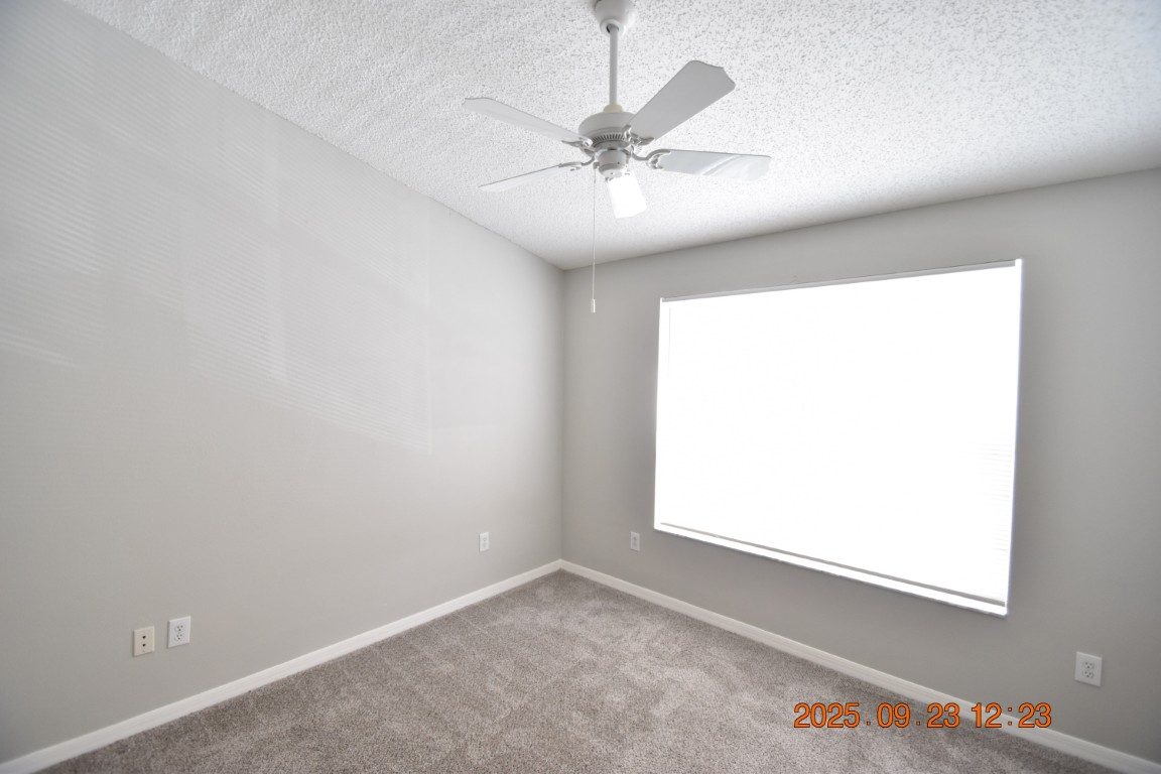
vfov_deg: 77.3
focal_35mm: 15
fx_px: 484
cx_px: 580
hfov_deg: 100.4
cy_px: 387
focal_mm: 10
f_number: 3.5
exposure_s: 1/180
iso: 800
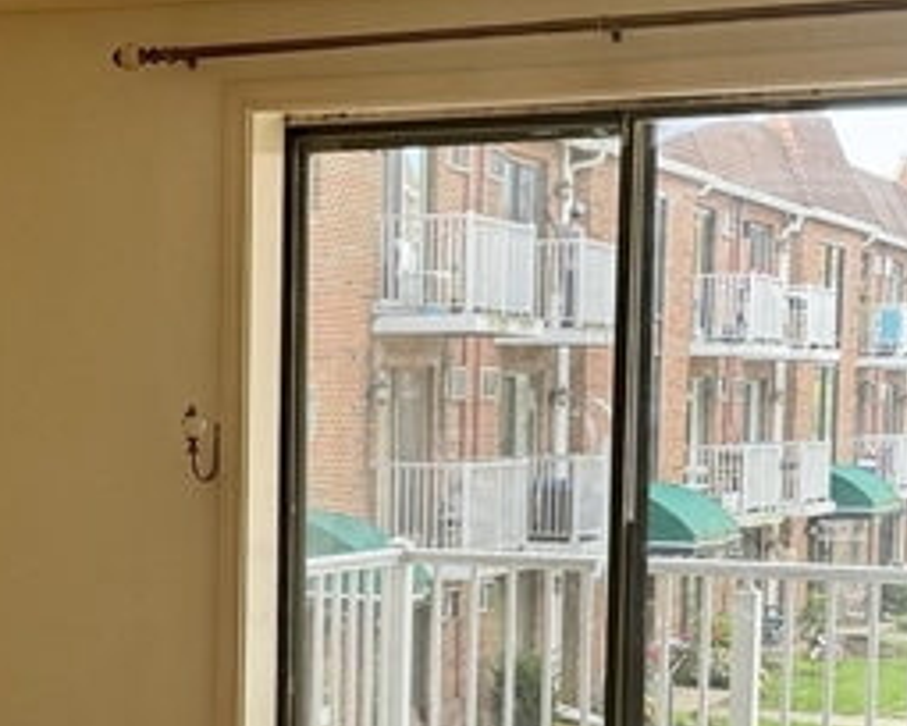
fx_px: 2523
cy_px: 669
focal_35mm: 94
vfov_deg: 16.1
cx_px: 267
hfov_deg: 20.3
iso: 64
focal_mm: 6.76
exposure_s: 1/121
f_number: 1.78
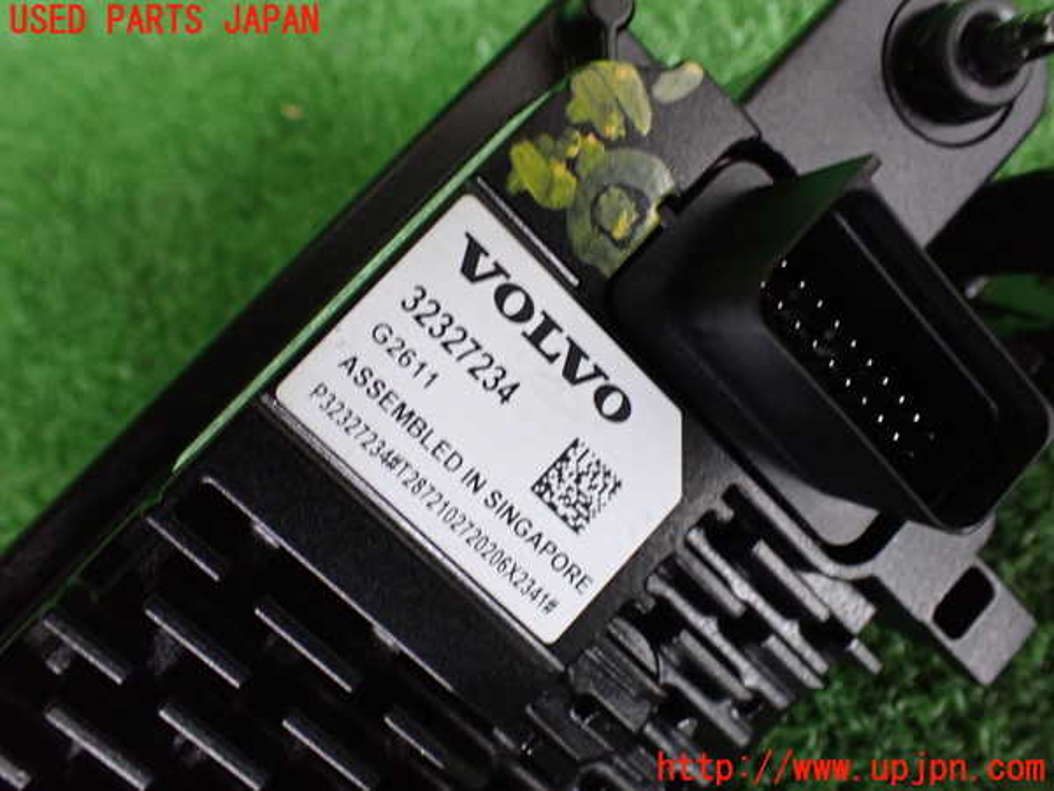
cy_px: 396
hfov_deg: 60.0
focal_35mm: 30
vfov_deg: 46.8
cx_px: 527
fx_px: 913
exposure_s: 1/30
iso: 800
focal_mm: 5.4
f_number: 2.3
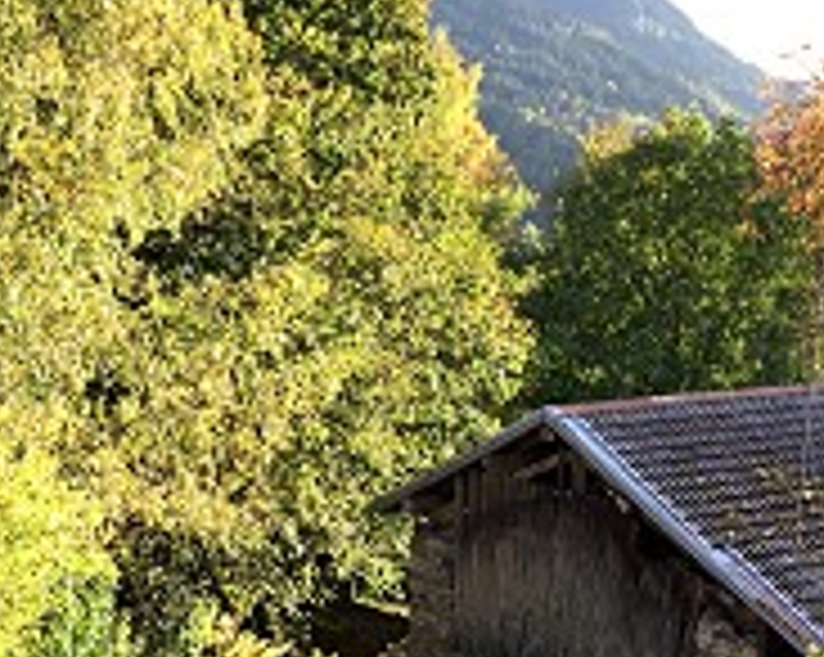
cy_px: 560
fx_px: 1486
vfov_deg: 24.4
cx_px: 556
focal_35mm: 61
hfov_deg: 30.7
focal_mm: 3.3
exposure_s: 1/100
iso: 32
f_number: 2.4
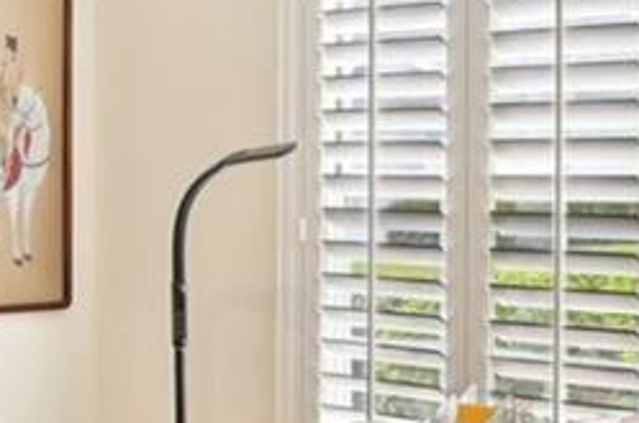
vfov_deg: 15.1
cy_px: 158
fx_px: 1594
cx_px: -118
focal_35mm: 90
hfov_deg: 21.2
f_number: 8
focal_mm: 14
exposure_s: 1/60
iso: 400
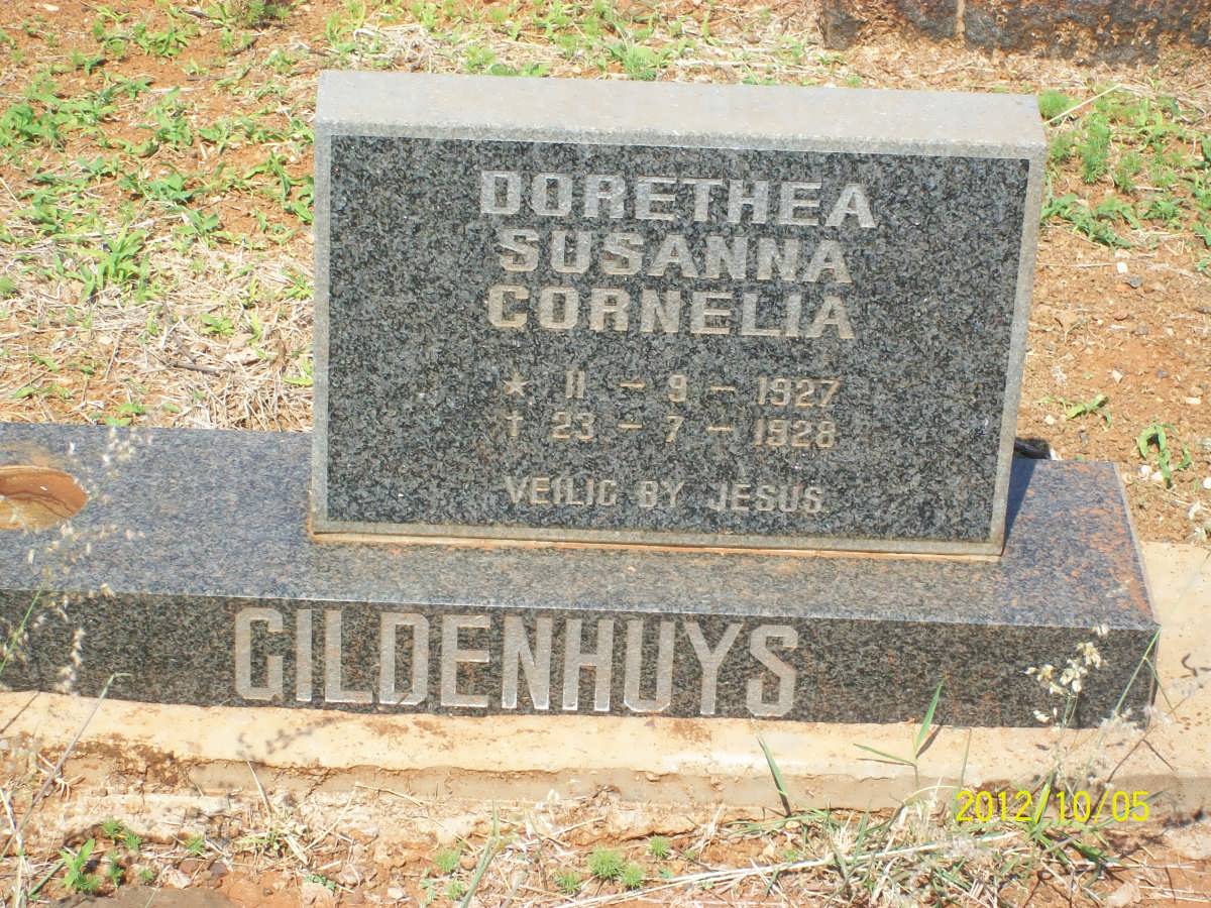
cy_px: 454
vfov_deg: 13.7
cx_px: 606
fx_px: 3778
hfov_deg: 18.2
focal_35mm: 108
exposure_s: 1/250
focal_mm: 18
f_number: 4.8
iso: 64
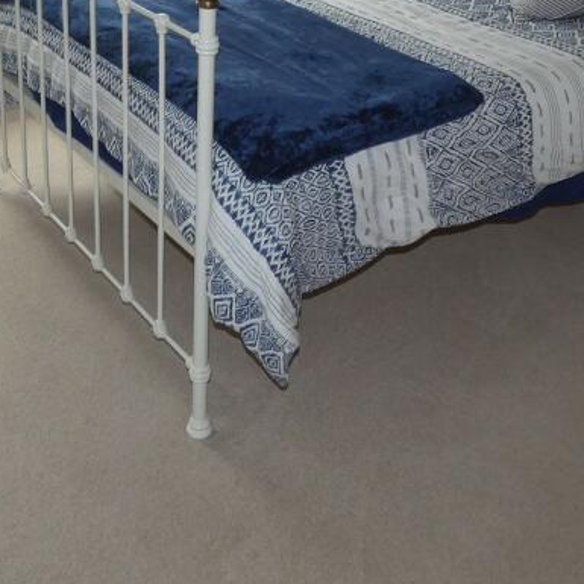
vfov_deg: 33.1
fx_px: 897
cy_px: 5
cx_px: 281
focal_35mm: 47
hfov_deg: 36.1
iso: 80
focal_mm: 3.6
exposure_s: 1/125
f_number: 2.8
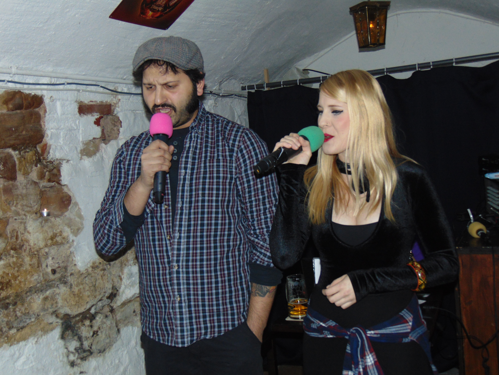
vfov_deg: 34.3
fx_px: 605
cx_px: 250
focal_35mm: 42
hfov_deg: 44.8
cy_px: 188
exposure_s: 1/60
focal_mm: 7.6
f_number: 3.3
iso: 200
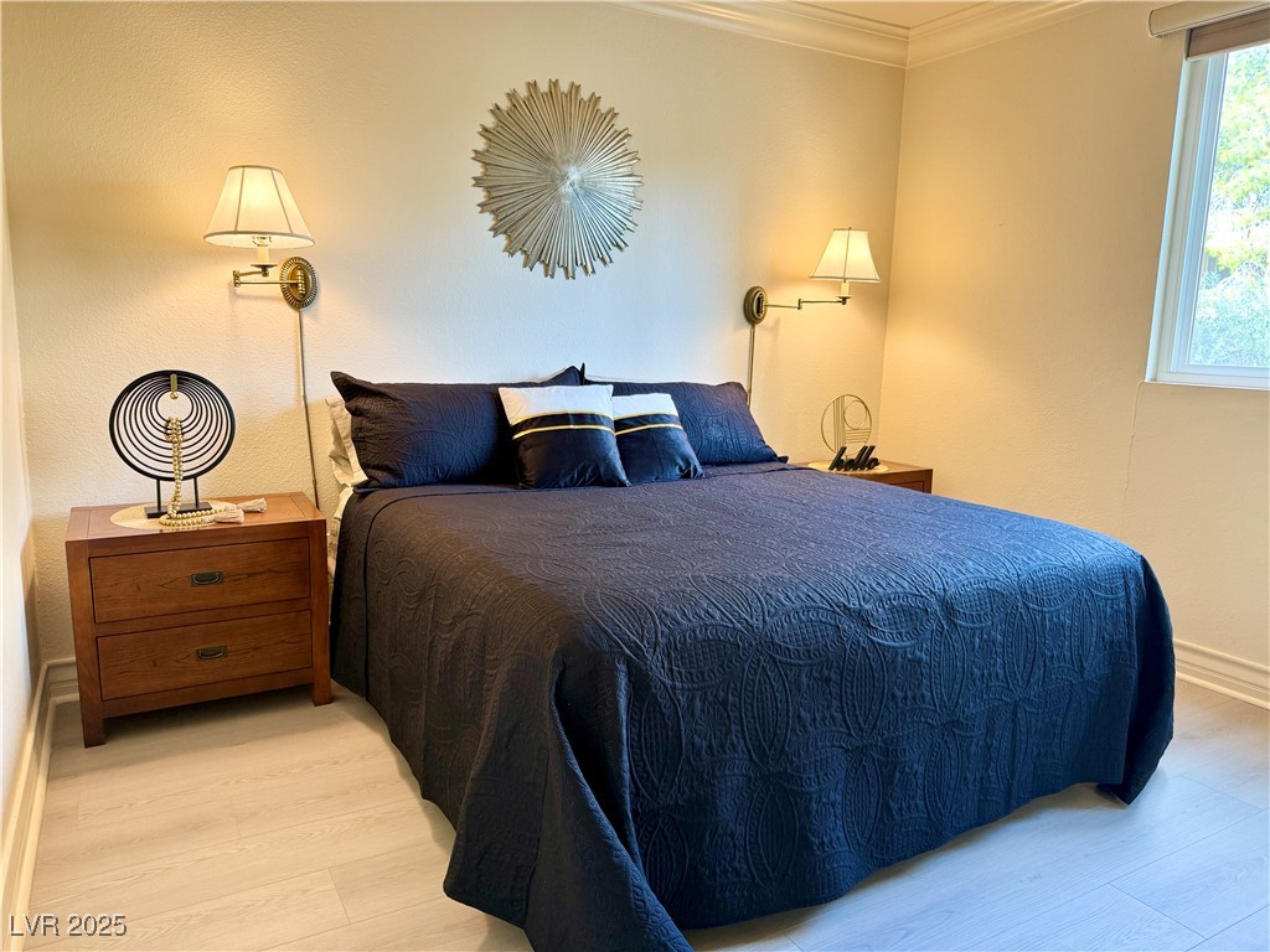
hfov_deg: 71.6
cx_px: 635
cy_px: 476
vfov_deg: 56.8
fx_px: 881
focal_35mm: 24
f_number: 1.78
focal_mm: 6.76
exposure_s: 1/60
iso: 125
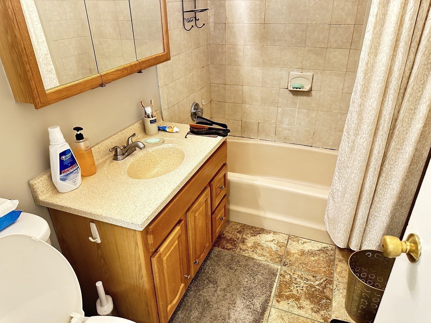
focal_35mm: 24
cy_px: 162
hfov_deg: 71.6
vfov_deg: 56.8
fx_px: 299
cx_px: 216
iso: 640
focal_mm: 6.86
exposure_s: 1/40
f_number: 1.78
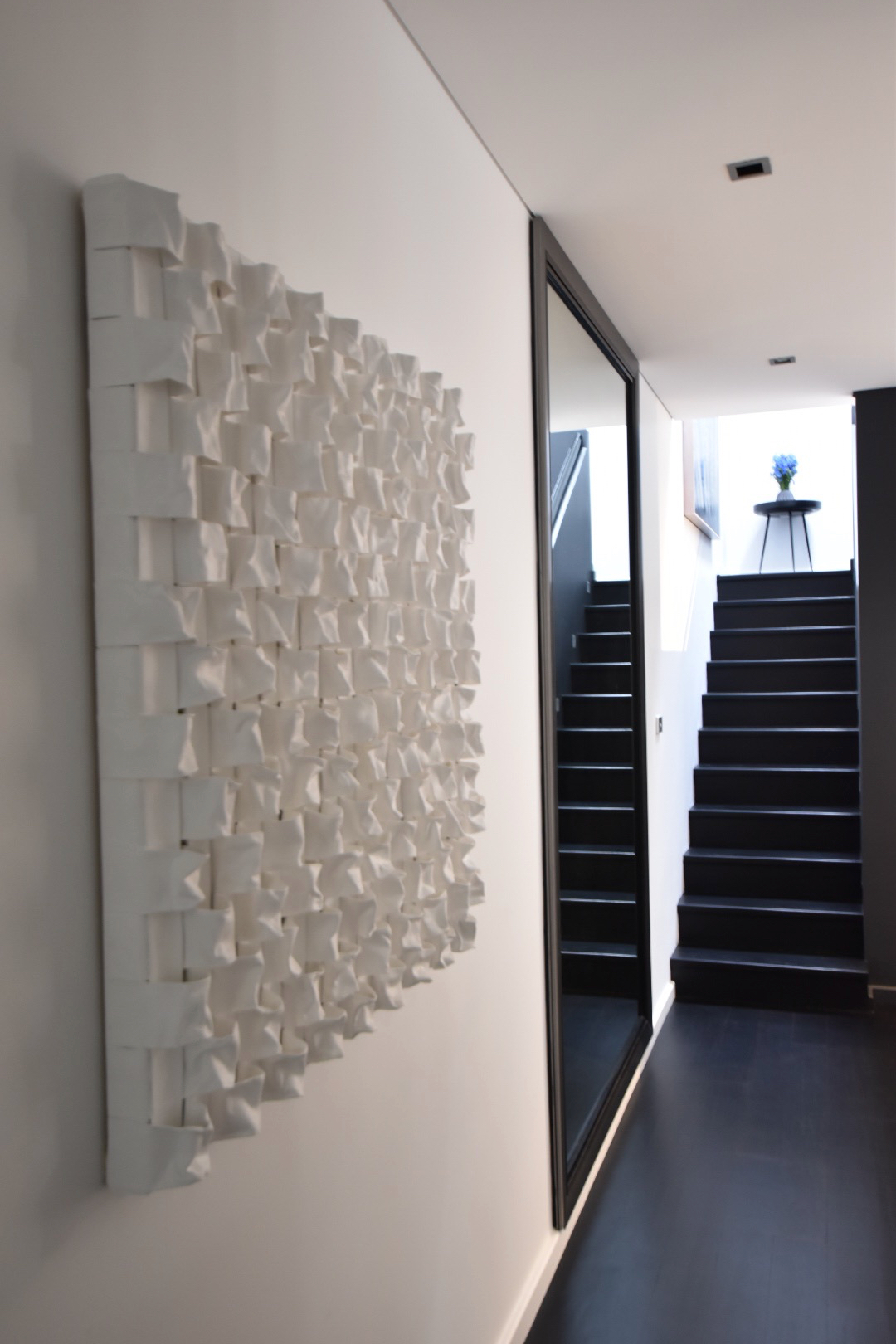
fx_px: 1120
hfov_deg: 43.6
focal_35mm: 30
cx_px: 448
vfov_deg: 61.9
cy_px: 672
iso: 800
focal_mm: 20
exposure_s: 1/8
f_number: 3.5
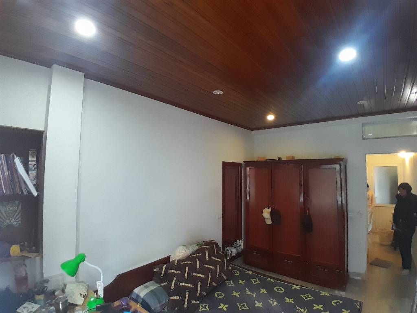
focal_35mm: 17
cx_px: 208
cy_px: 156
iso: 320
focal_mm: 1.46
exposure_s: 1/25
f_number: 2.2
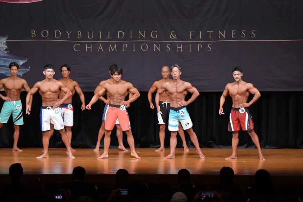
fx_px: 1262
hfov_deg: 13.7
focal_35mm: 150
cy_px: 101
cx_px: 152
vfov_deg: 9.1
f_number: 5.6
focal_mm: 100
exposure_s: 1/400
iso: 5000
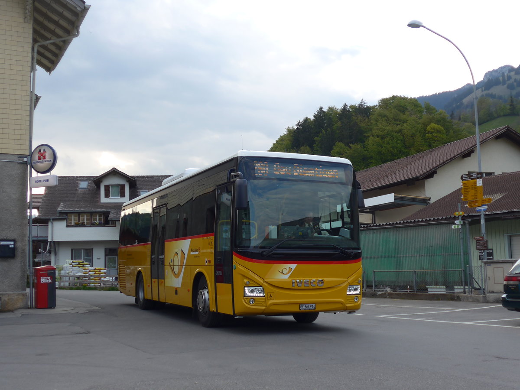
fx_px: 661
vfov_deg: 32.9
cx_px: 260
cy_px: 195
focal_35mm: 44
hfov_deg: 42.9
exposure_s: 1/500
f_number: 2.8
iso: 80
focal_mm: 9
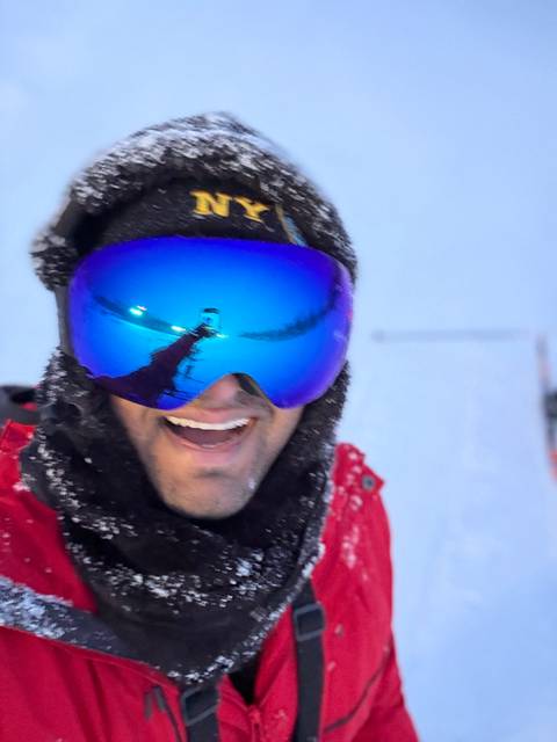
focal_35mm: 30
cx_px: 278
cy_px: 371
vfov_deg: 60.0
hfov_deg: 46.8
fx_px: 644
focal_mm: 2.69
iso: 640
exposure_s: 1/17
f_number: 1.9
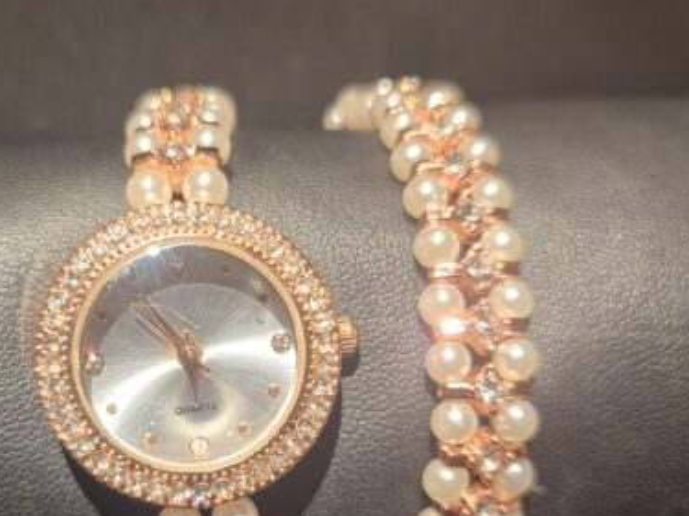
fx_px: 935
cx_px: 253
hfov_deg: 40.1
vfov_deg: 30.7
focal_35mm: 47
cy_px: 335
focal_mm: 5.4
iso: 160
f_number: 1.8
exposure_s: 1/100
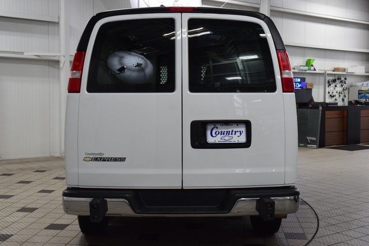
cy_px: 123
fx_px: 477
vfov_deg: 29.0
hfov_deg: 42.3
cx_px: 184
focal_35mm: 46
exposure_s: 1/60
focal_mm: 31
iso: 1600
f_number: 8
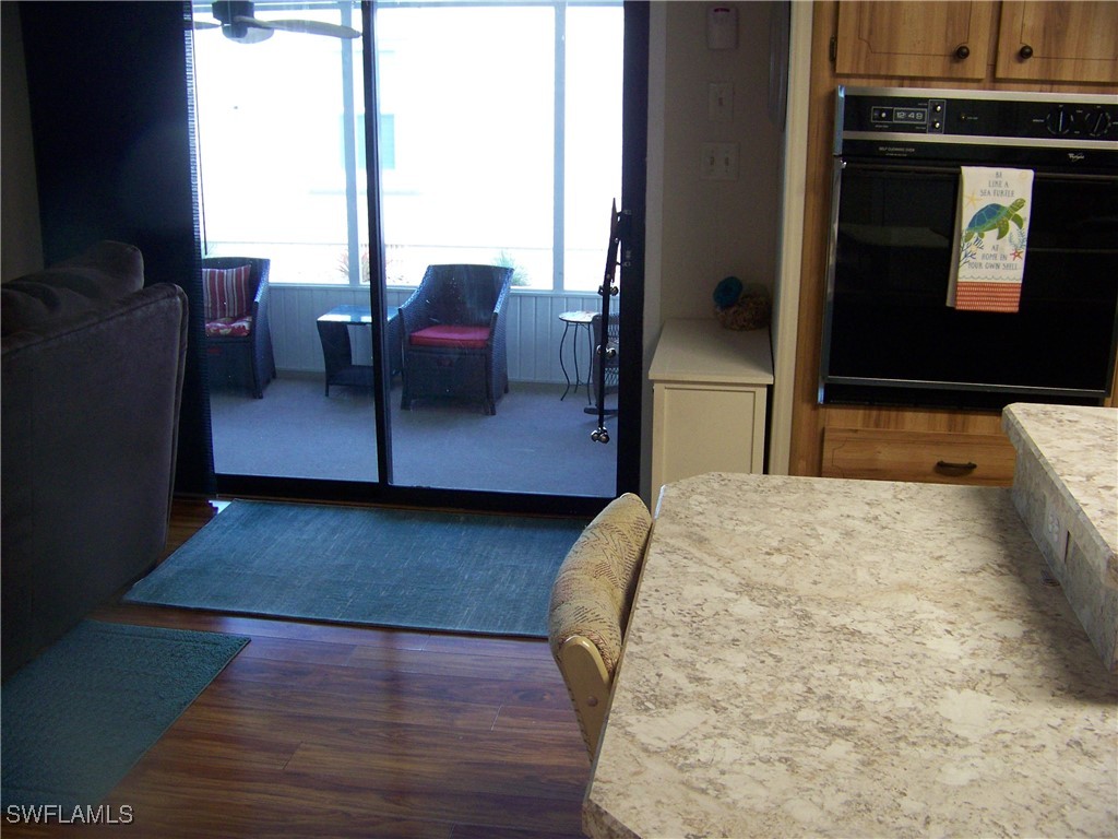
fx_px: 1163
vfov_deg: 39.7
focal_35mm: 36
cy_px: 420
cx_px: 559
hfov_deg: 51.4
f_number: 2.8
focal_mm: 5.85
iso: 160
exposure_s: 1/30
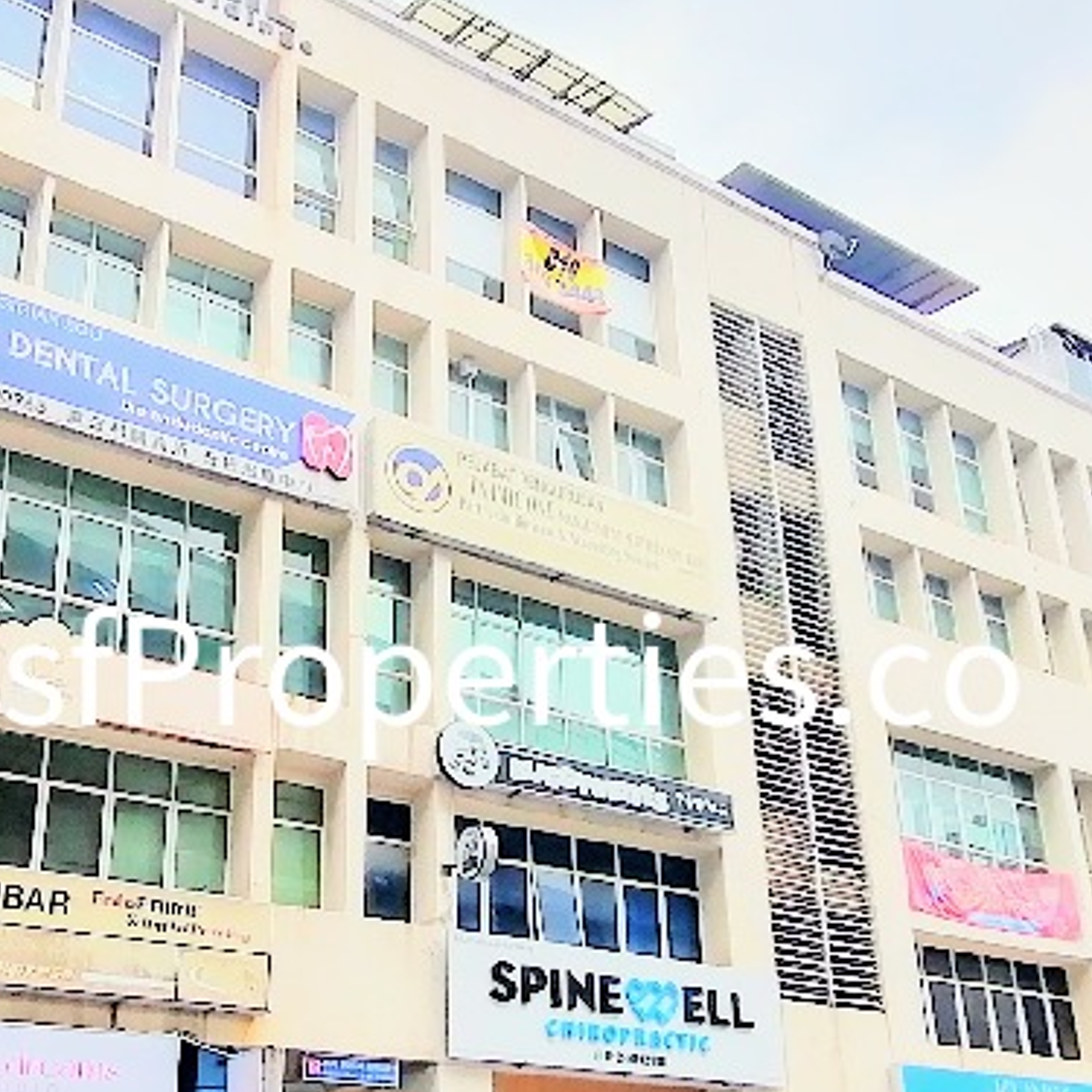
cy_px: 664
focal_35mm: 41
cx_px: 466
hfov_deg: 40.8
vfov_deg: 40.7
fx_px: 1463
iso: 50
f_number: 2.4
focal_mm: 1.78
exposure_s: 1/823
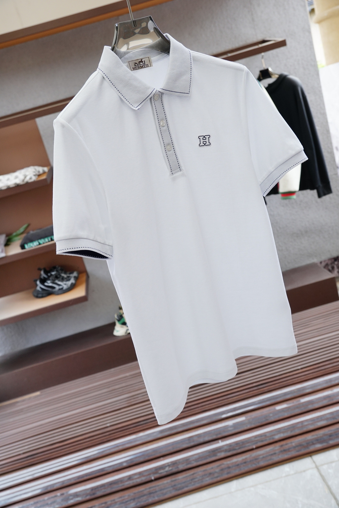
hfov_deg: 34.2
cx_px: 170
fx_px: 551
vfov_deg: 49.6
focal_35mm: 39
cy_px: 254
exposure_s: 1/250
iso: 320
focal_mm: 26
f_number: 4
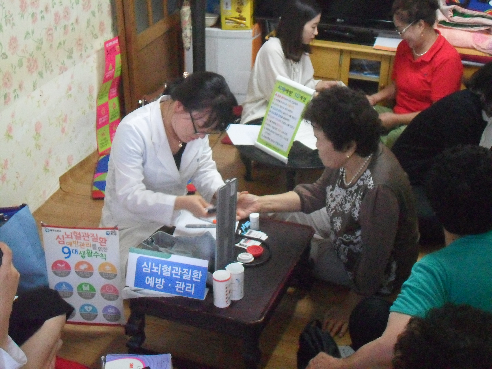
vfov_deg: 29.1
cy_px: 184
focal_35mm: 50
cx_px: 246
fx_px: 711
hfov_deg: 38.2
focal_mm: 8.8
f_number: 3.3
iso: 800
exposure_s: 1/30
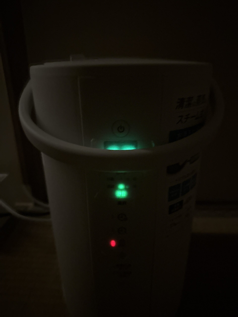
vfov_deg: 71.6
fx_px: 220
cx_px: 119
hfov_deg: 56.8
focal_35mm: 24
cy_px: 158
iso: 12500
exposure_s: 1/15
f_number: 1.78
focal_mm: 6.76
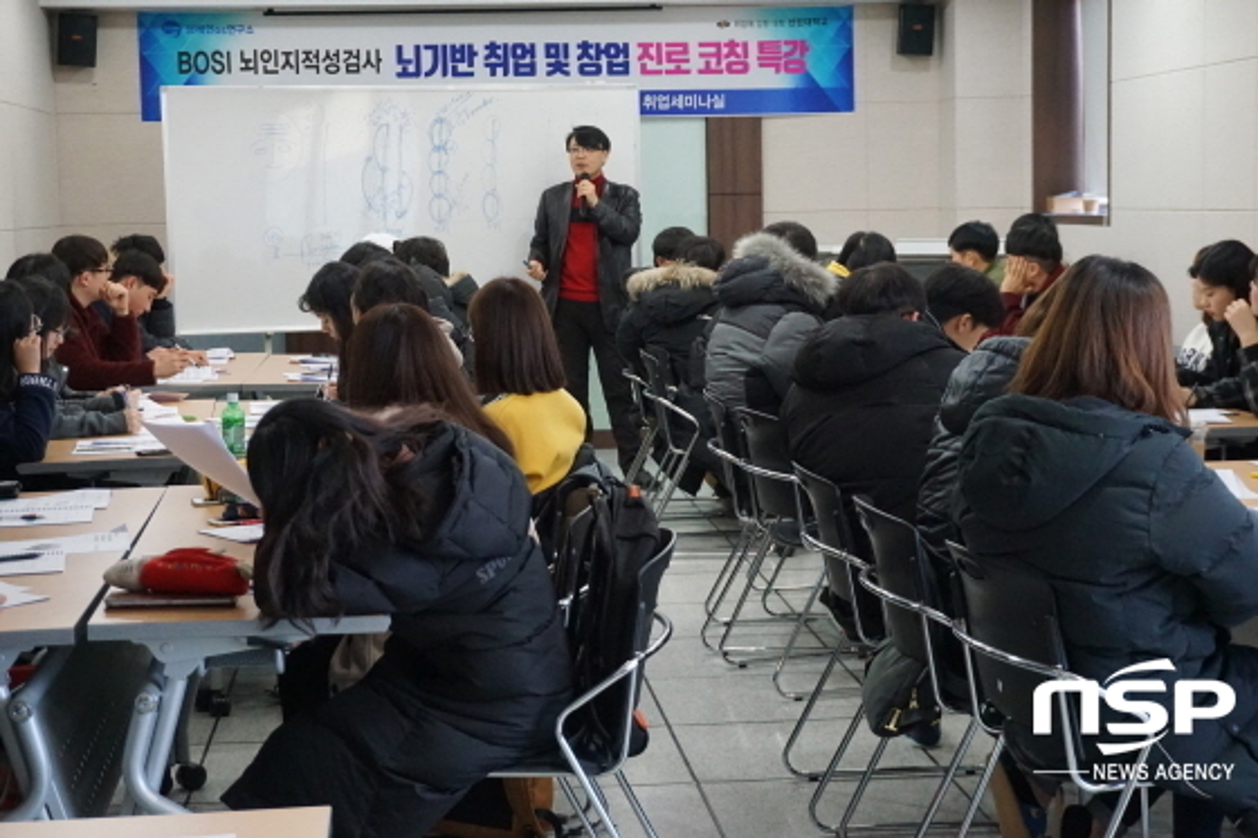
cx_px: 629
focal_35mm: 63
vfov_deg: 21.6
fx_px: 2201
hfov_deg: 31.9
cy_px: 419
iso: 3200
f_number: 5.6
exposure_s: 1/125
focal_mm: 42
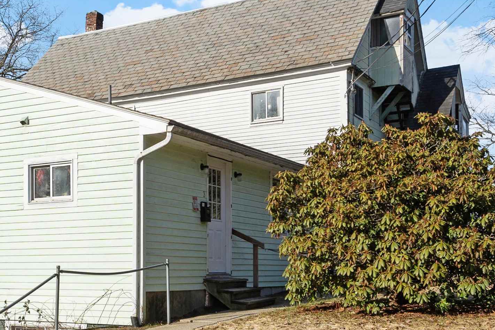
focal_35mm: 52
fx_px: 715
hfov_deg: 37.2
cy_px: 186
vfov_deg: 26.0
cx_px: 117
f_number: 8
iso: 100
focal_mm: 16
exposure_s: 1/400
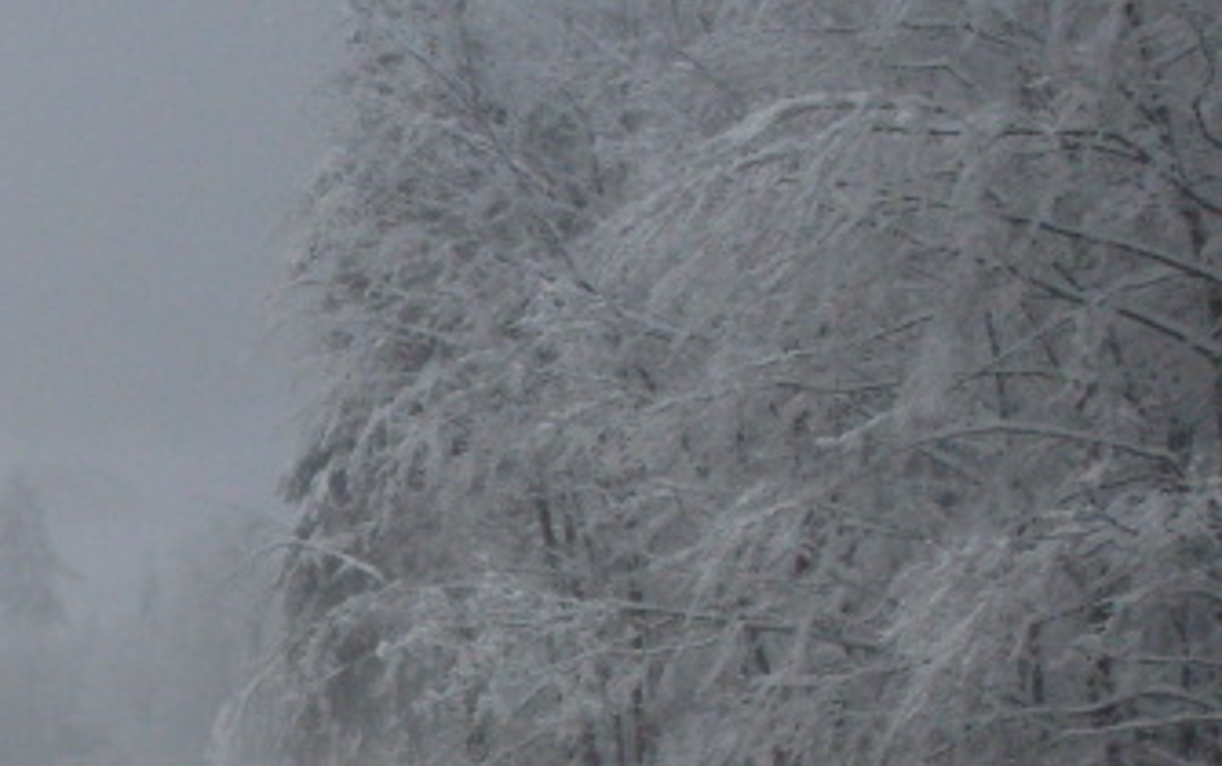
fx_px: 4100
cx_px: -350
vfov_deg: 10.5
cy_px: 923
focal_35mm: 123
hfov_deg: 16.1
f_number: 8.4
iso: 80
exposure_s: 1/350
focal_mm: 6.3
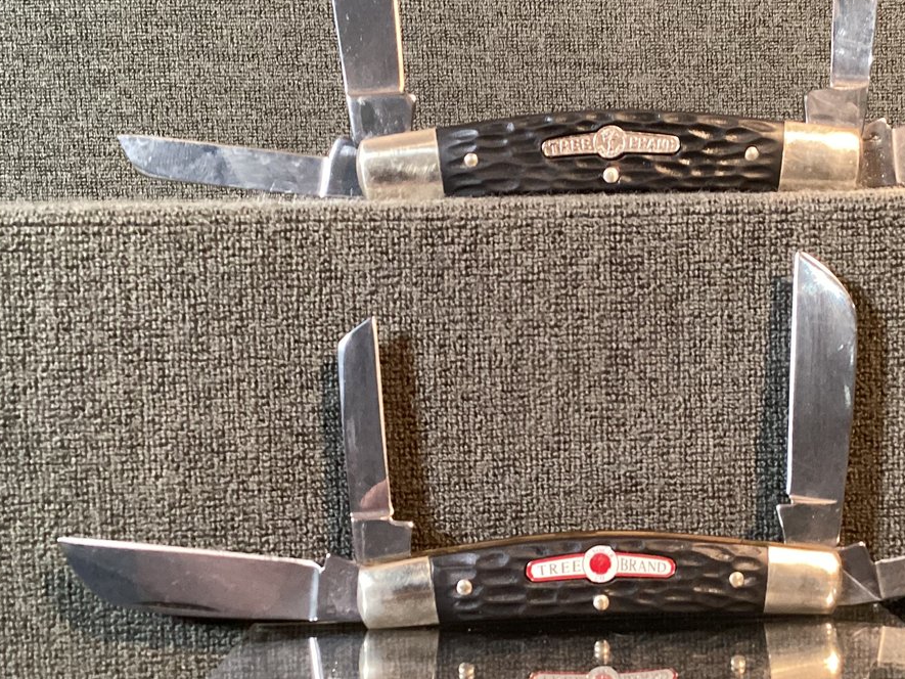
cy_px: 360
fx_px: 1386
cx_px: 563
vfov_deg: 27.5
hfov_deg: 36.0
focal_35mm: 53
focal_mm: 3.3
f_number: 2.4
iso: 400
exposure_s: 1/30
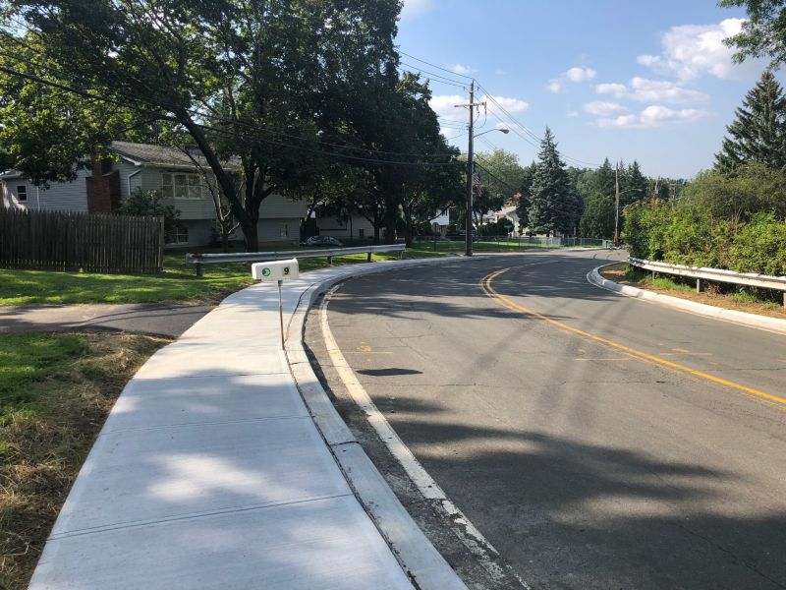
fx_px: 636
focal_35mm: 28
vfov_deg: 49.7
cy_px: 295
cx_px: 393
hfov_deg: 63.4
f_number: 1.8
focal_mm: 4
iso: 20
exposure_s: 1/1021
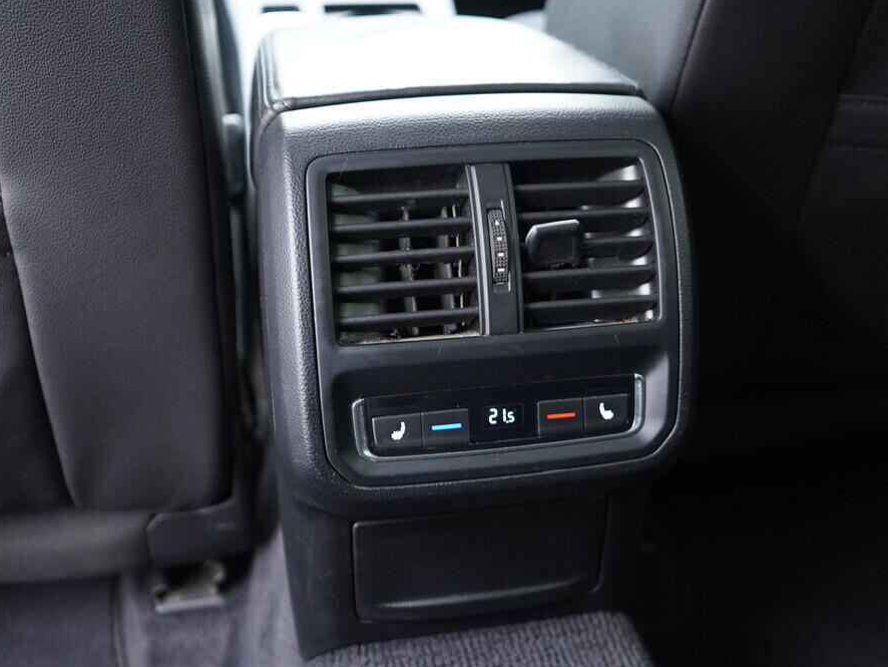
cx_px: 444
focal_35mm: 40
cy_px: 341
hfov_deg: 46.8
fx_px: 1026
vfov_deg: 36.0
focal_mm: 24
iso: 1600
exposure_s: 1/40
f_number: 2.8
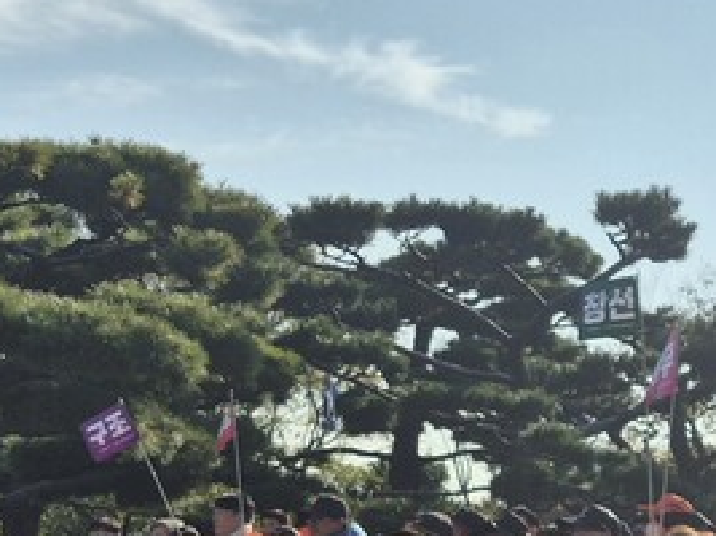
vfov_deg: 15.2
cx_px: 845
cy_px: 678
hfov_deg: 19.9
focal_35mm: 93
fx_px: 1923
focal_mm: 5.4
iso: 25
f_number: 1.8
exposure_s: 1/4080
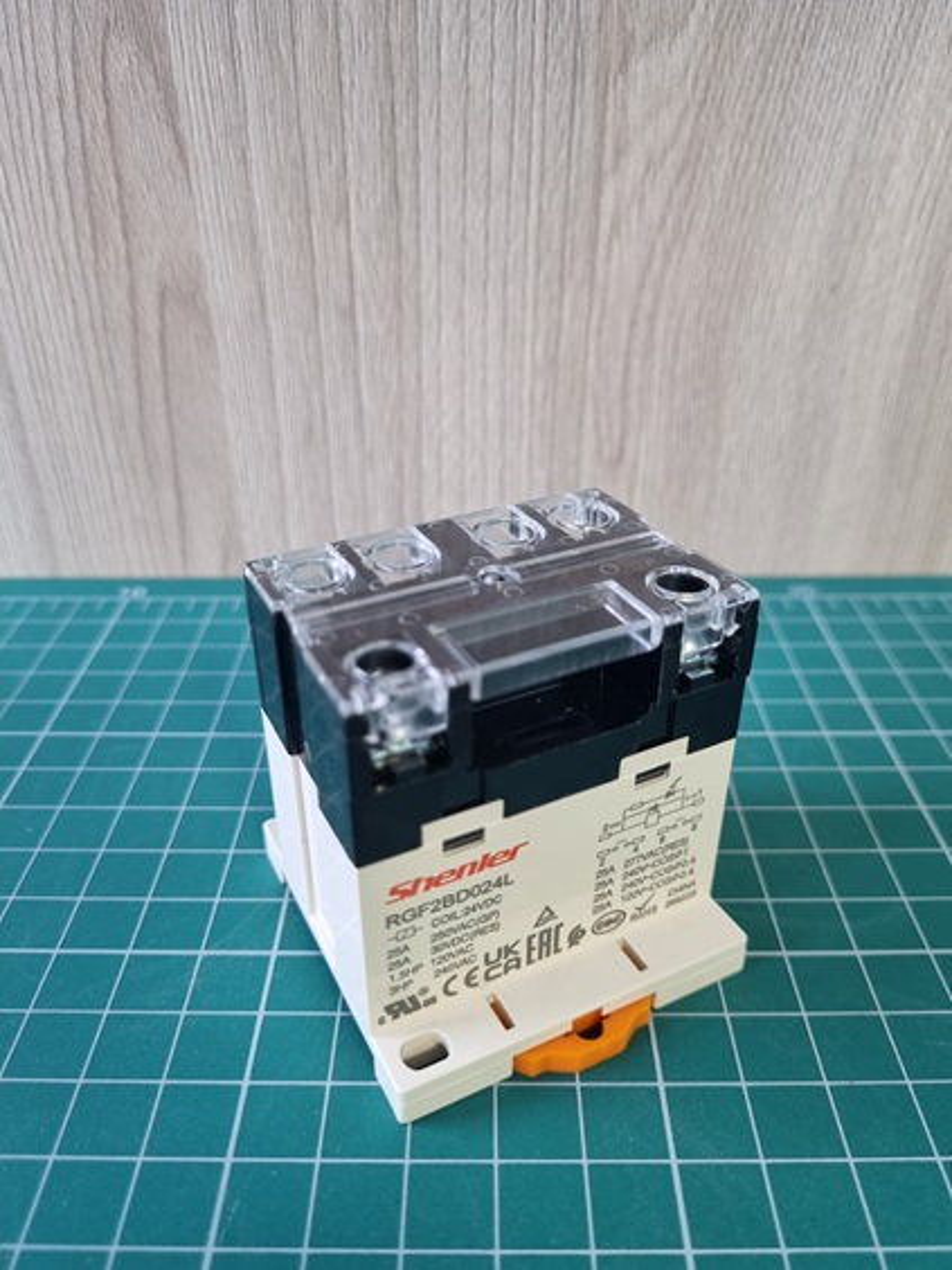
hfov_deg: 53.1
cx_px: 476
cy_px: 635
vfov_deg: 67.3
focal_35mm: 26
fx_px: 953
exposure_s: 1/50
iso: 320
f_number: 1.8
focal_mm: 5.4
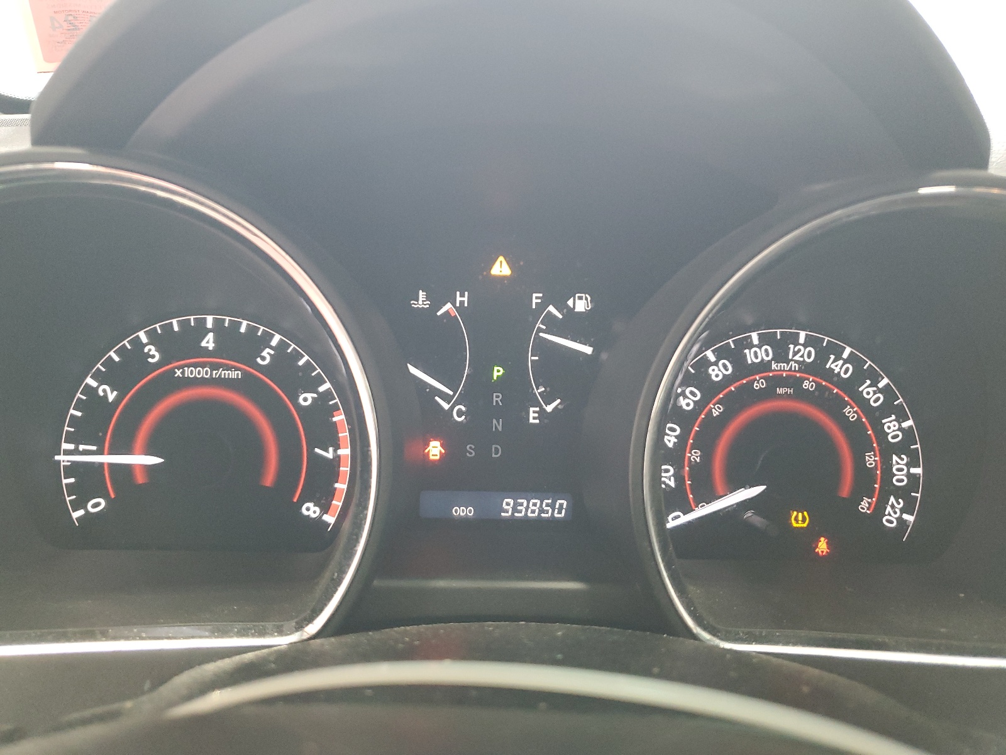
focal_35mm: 26
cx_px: 503
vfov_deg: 53.1
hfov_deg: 67.3
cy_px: 378
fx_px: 756
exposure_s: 1/60.2
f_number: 1.5
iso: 262
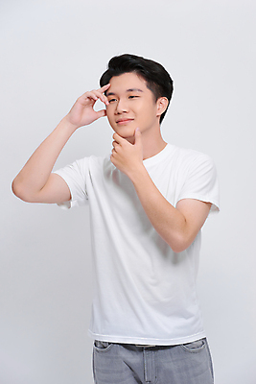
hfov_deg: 10.2
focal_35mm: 135
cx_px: 128
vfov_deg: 15.2
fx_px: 1439
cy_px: 192
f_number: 7.1
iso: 200
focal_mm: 135
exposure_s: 1/160
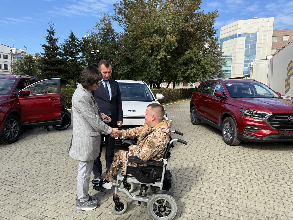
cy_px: 110
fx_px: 203
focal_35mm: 24
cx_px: 146
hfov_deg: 71.6
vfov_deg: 56.8
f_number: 1.78
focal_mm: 6.76
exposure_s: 1/1855
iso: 80
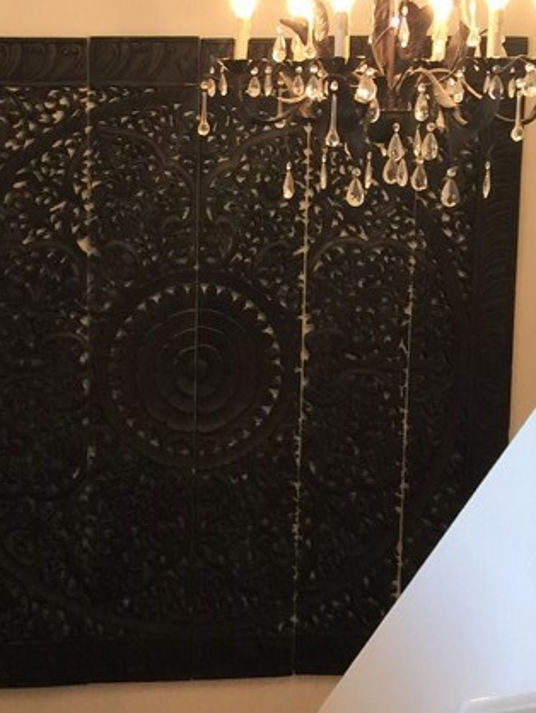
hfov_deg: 20.4
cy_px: 293
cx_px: 73
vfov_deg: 27.3
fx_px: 1464
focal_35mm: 71
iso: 32
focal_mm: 4.15
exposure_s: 1/30
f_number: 2.2
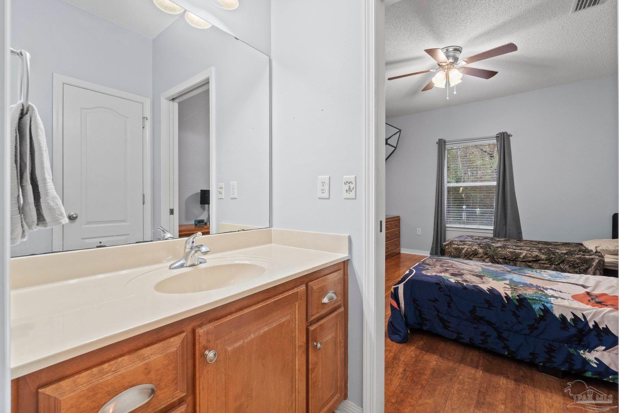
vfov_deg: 77.3
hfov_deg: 100.4
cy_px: 206
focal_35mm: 15
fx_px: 258
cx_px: 310
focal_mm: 10
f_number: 9
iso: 400
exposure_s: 1/2.5
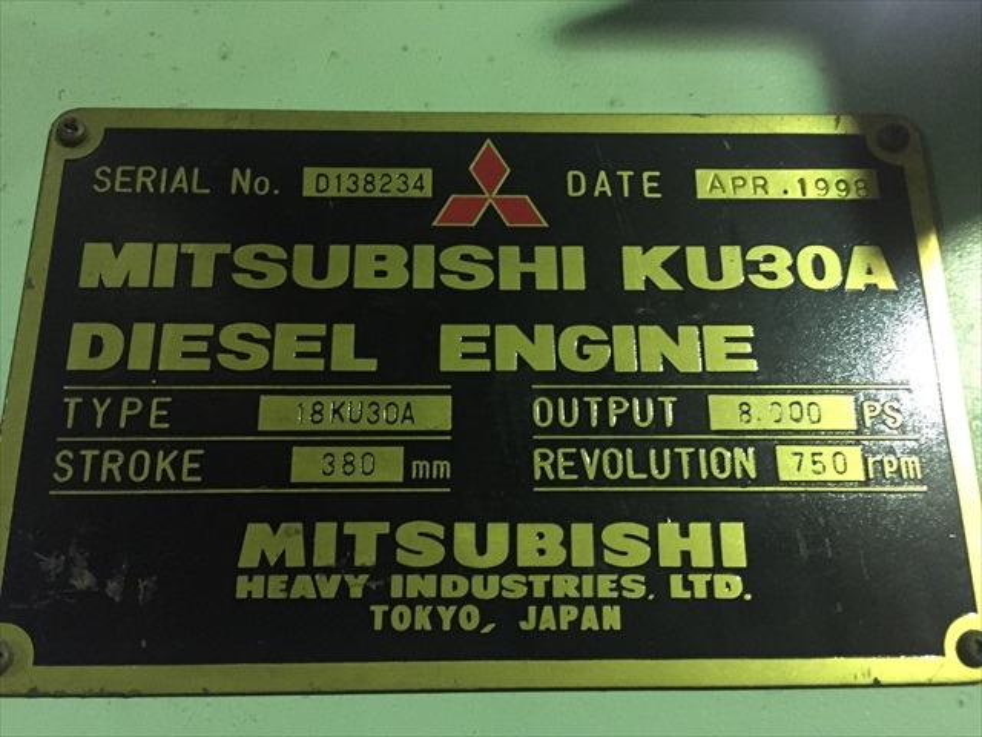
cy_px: 368
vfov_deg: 48.2
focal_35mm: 29
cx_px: 491
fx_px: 823
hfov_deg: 61.7
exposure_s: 1/17
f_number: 2.2
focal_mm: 4.15
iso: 400
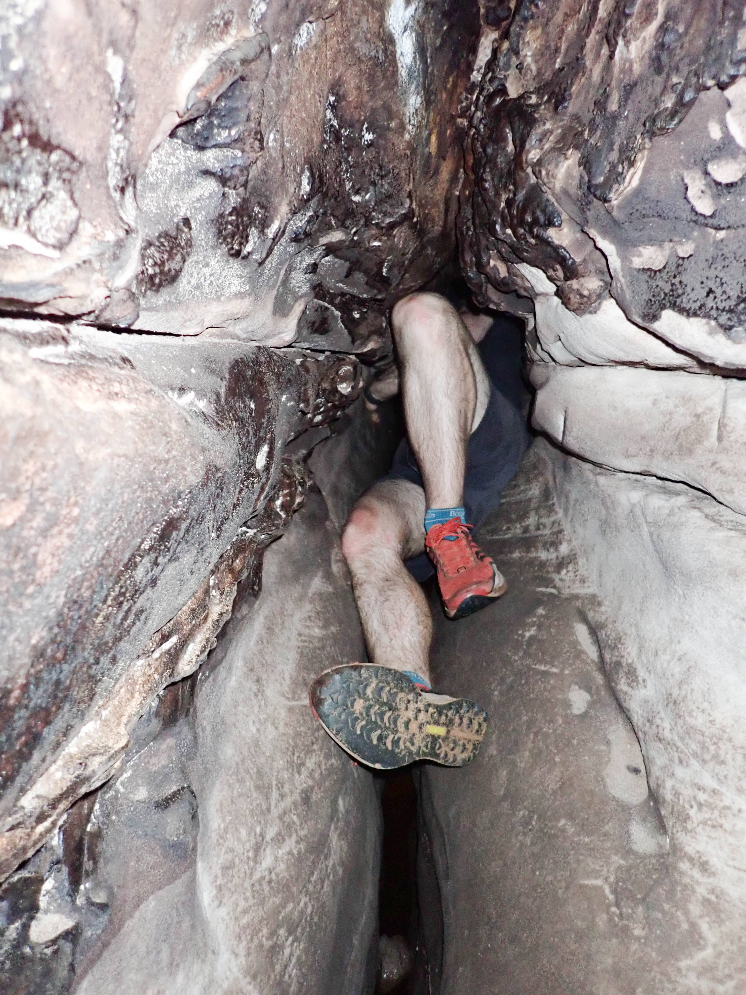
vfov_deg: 69.4
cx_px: 373
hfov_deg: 54.9
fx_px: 718
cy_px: 498
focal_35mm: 25
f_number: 5.6
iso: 800
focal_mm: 4.5
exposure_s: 1/30
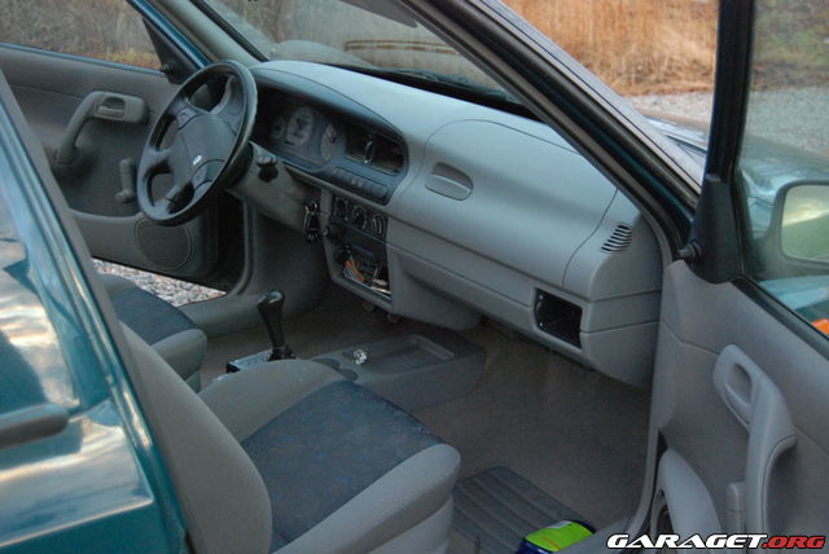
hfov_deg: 41.1
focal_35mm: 48
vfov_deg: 28.1
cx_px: 414
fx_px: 1106
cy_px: 277
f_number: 4.5
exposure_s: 1/100
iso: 1600
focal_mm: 32
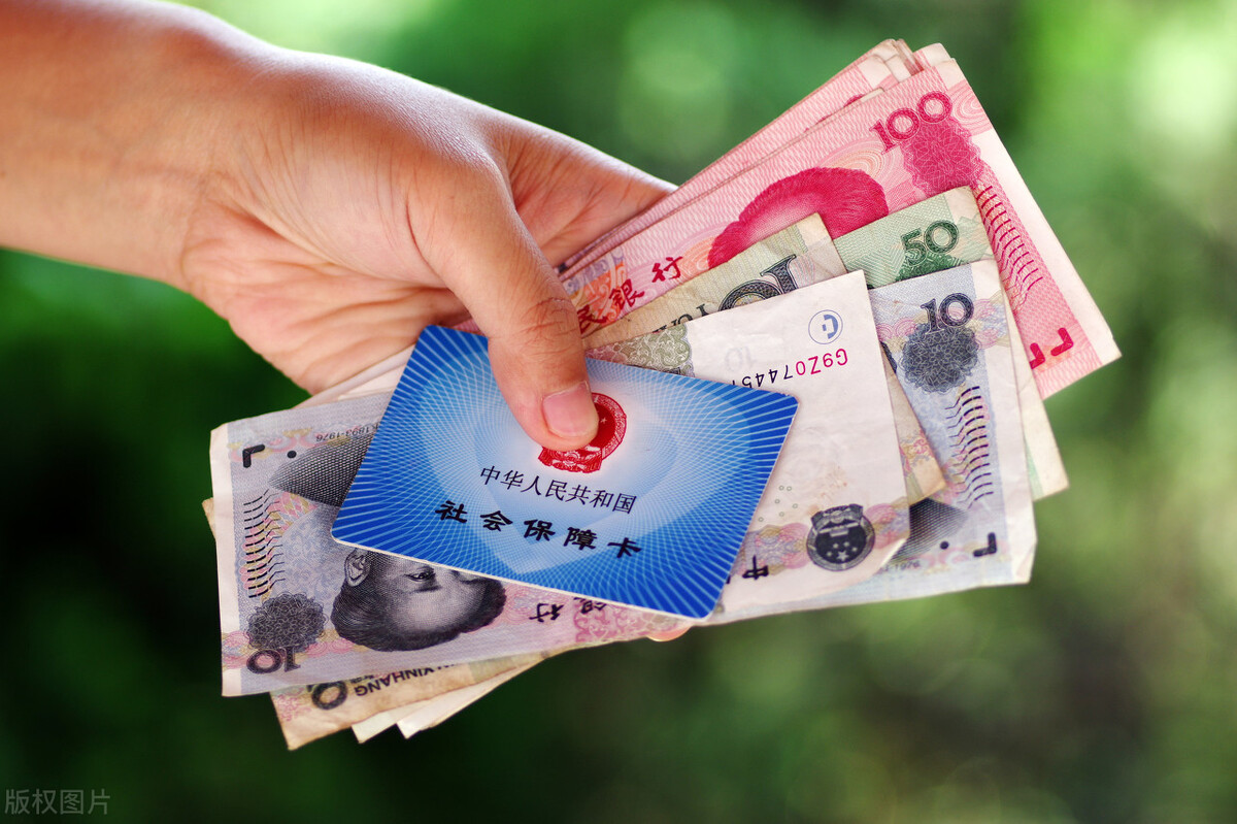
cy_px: 412
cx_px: 618
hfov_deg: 13.7
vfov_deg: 9.1
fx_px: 5152
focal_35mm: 150
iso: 200
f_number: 2.8
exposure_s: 1/400
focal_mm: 100
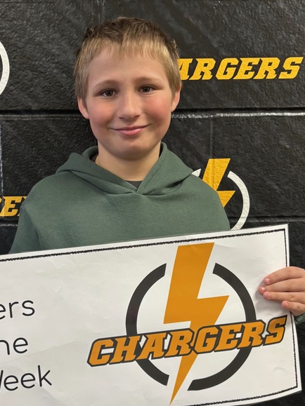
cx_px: 109
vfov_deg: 41.0
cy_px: 251
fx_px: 541
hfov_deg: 31.3
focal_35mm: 46
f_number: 1.6
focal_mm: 5.96
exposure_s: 1/60
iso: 160
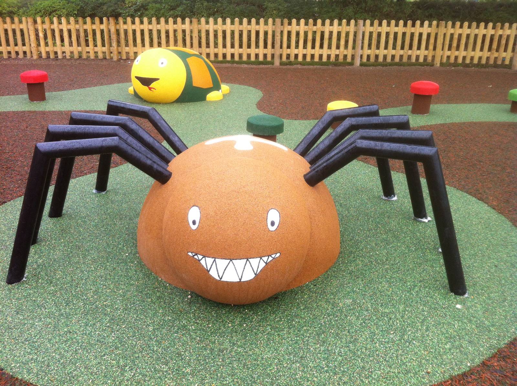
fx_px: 522
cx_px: 258
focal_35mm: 35
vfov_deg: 40.6
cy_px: 193
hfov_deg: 52.7
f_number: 2.8
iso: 80
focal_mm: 3.85
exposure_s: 1/147
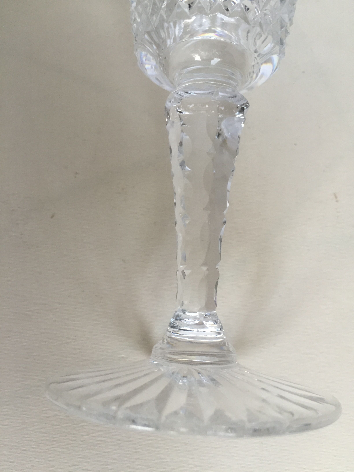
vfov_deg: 61.7
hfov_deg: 48.2
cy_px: 236
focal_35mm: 29
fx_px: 395
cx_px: 177
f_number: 2.2
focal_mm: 4.15
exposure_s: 1/30
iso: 32
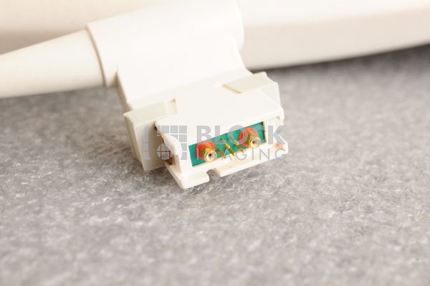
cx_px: 215
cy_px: 143
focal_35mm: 50
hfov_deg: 39.6
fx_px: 597
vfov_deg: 26.9
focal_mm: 50
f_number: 9
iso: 1600
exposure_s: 1/125
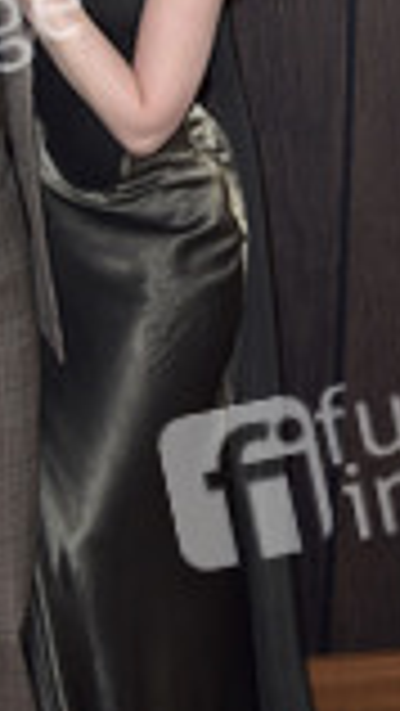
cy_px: 238
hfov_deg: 12.8
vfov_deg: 22.8
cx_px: -16
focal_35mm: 93
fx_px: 1752
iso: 500
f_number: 6.3
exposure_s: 1/250
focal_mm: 35
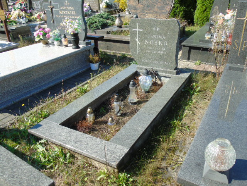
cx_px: 124
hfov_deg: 61.7
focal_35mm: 29
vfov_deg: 48.2
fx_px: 207
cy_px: 93
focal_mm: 5.2
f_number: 3.6
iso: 80
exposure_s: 1/320
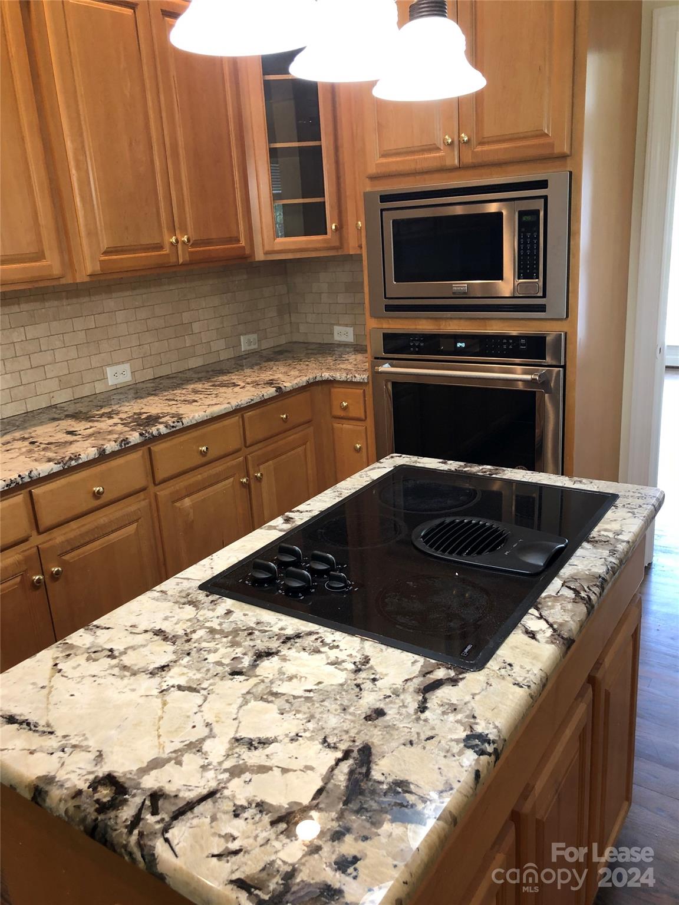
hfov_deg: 49.7
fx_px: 732
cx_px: 340
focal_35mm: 28
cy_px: 452
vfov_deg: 63.4
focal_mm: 4
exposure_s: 1/20
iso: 40
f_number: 1.8
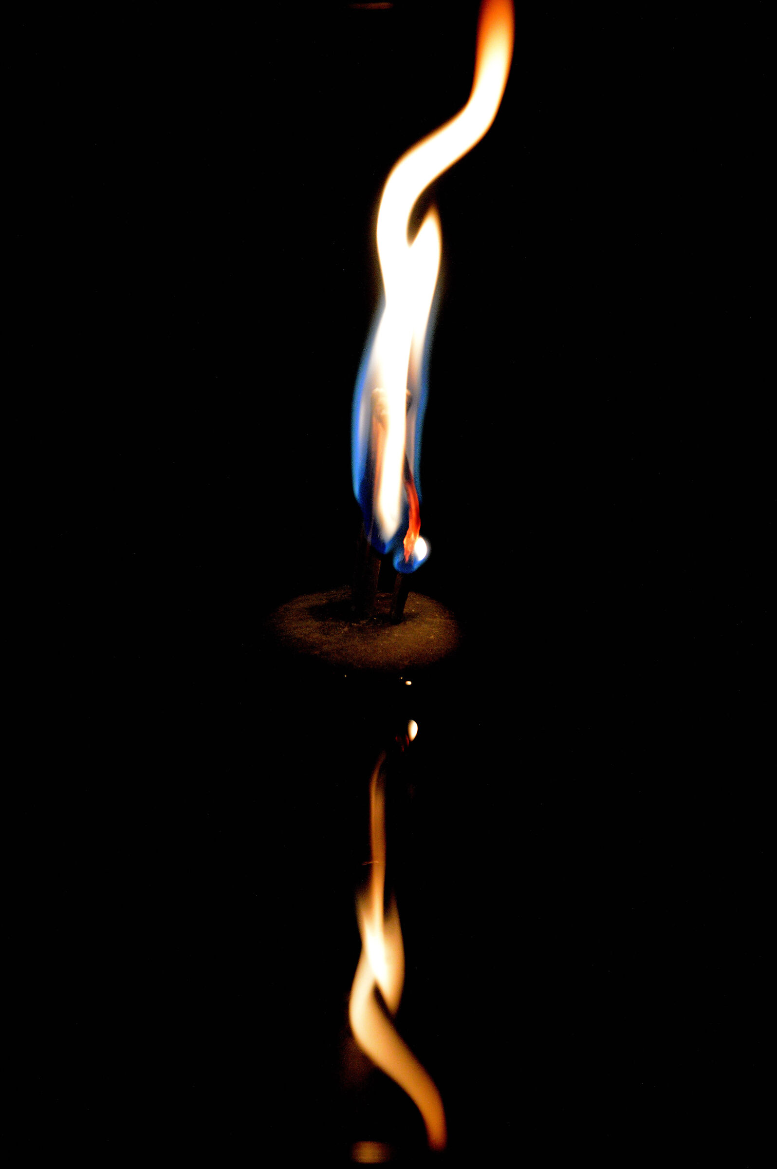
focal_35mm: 129
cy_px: 584
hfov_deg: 10.6
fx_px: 4183
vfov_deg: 15.9
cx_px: 388
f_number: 6.3
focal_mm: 86
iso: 400
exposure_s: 1/20
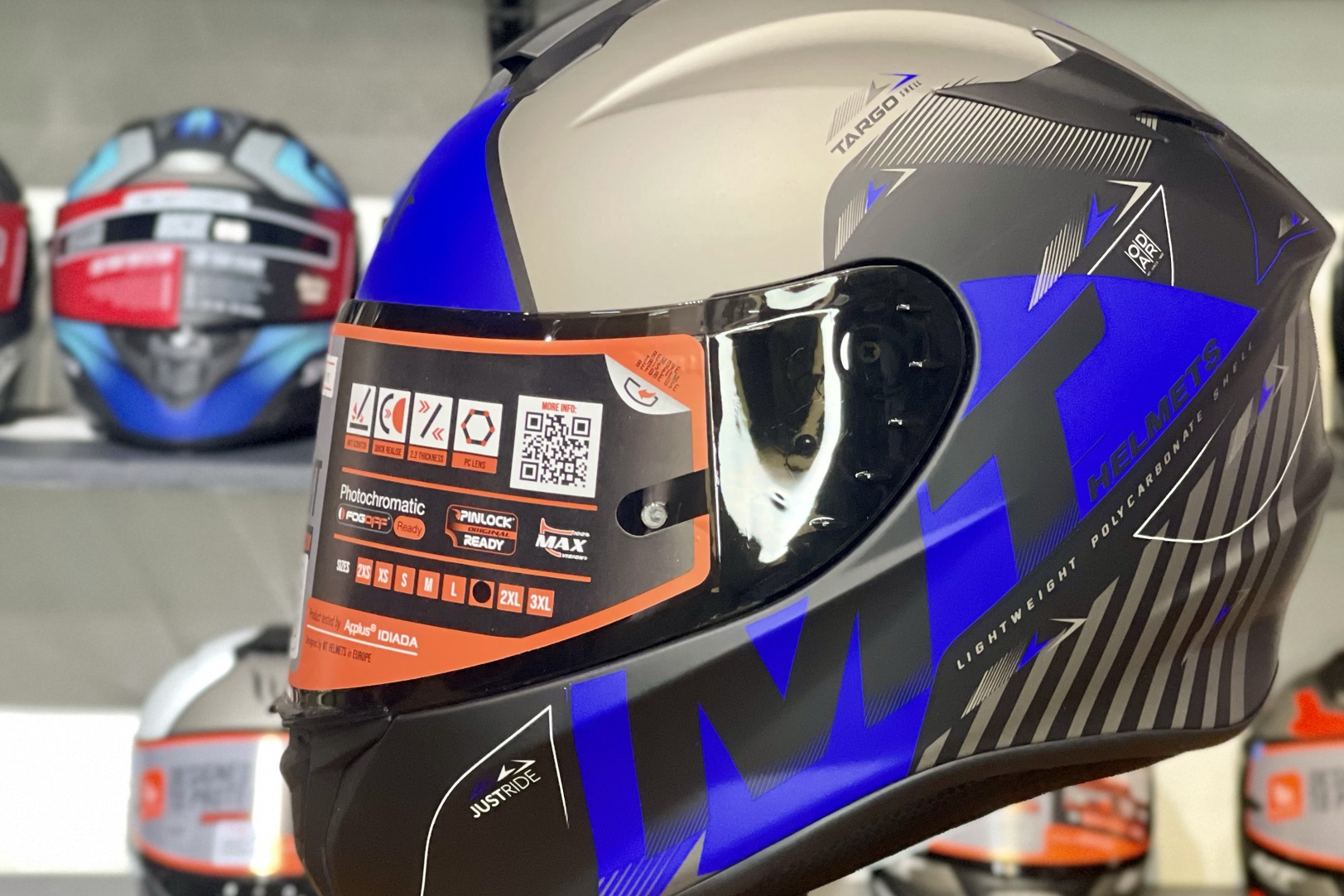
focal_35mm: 84
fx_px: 3136
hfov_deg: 24.2
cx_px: 775
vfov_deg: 16.3
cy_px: 518
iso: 400
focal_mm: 7.5
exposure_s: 1/40
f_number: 2.2
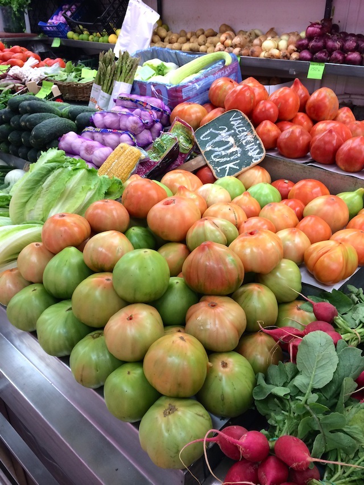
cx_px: 182
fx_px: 421
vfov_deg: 60.0
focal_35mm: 30
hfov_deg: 46.8
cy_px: 242
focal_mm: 4.12
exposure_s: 1/33
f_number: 2.2
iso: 40
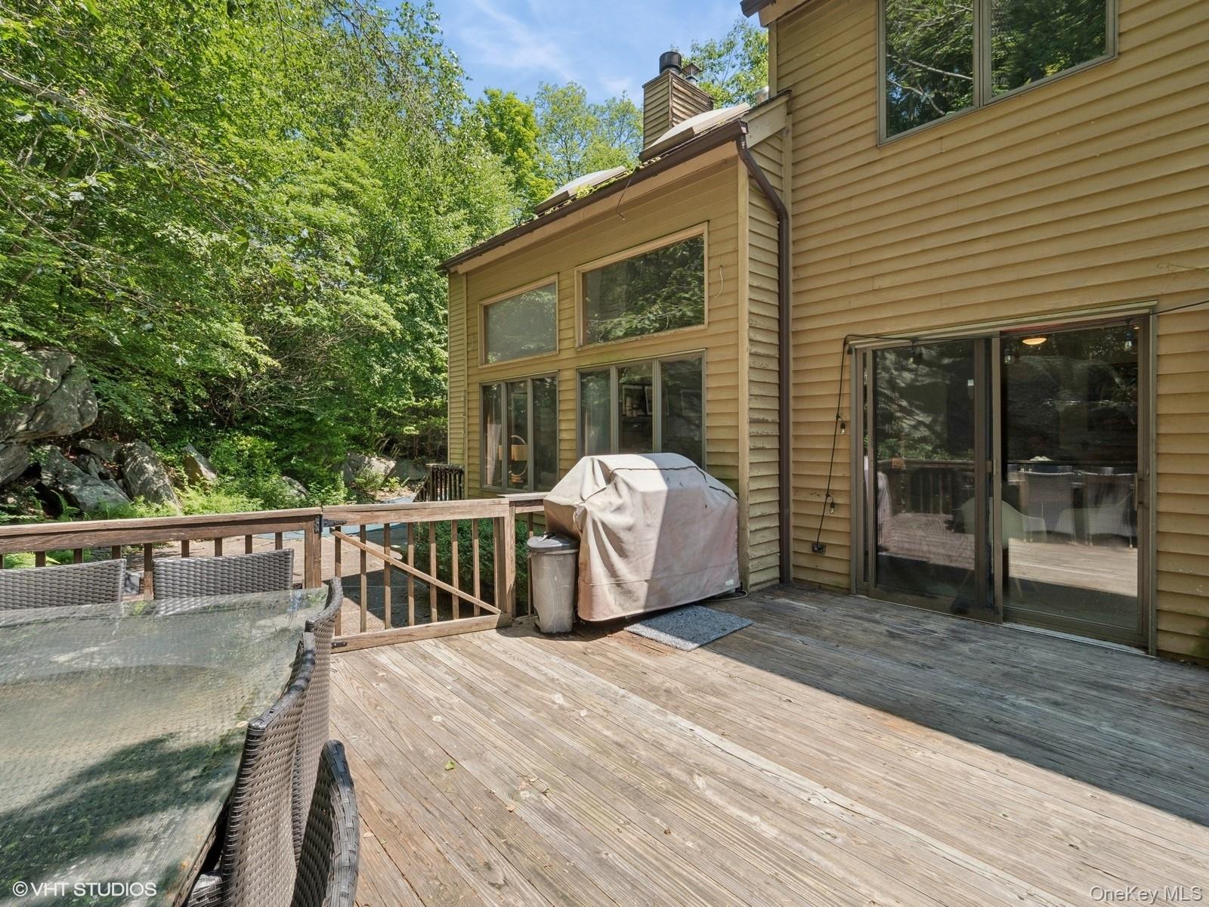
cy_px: 454
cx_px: 604
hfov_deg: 94.5
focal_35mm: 16
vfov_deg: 78.1
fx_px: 559
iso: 200
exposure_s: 1/60
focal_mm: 8
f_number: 8
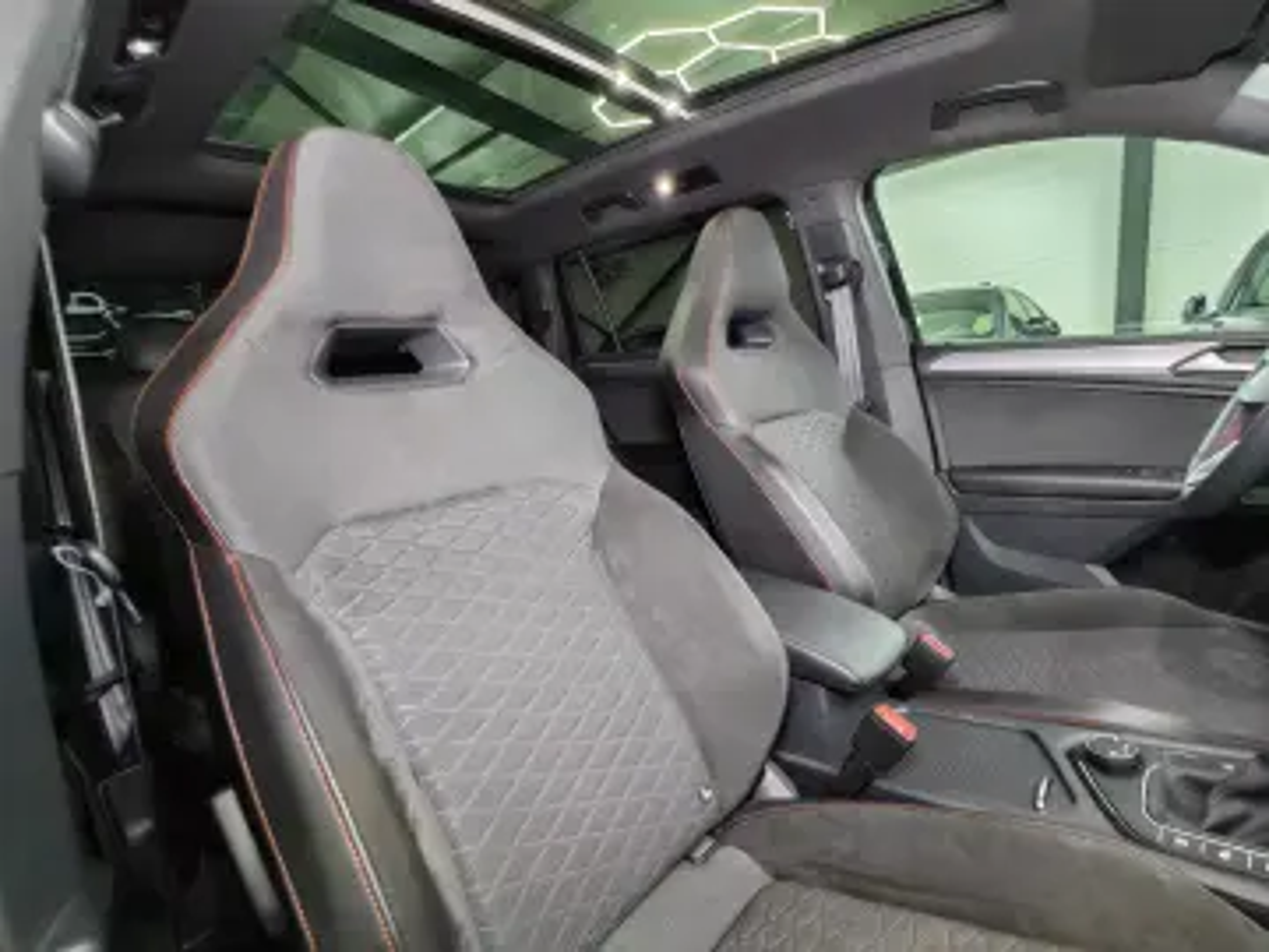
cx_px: 634
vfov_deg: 78.1
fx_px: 587
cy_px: 476
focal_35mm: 16
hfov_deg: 94.5
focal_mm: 1.96
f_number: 2.2
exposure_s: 1/33
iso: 500
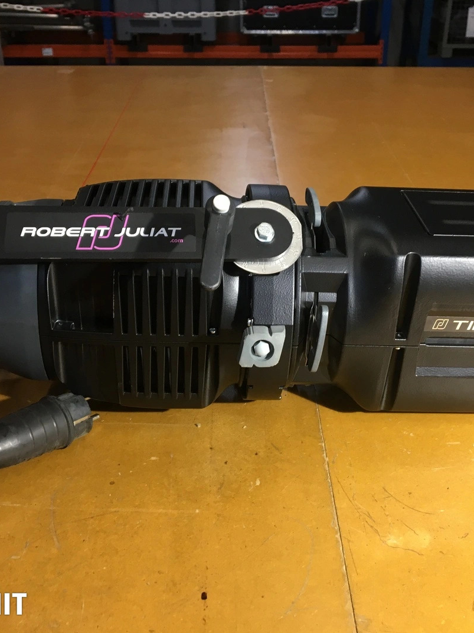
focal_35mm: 39
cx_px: 261
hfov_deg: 36.8
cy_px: 316
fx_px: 712
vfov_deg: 47.9
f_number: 2.2
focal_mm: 4.15
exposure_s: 1/33
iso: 80
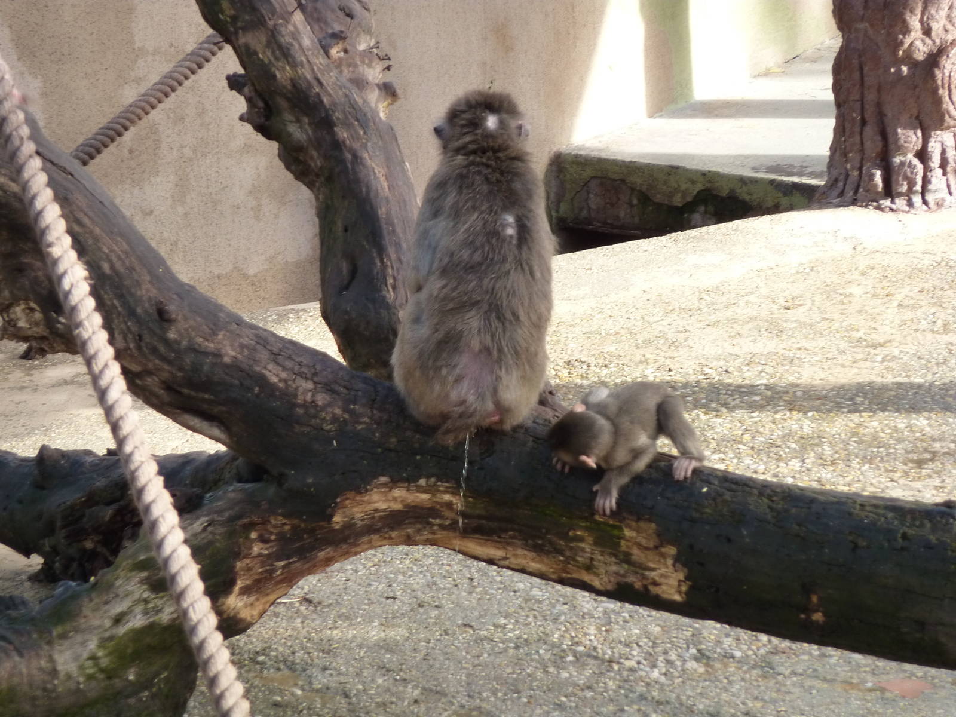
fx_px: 8285
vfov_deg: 5.0
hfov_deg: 6.6
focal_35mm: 300
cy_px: 358
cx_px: 478
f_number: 4.9
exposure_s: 1/125
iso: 250
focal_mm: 49.2
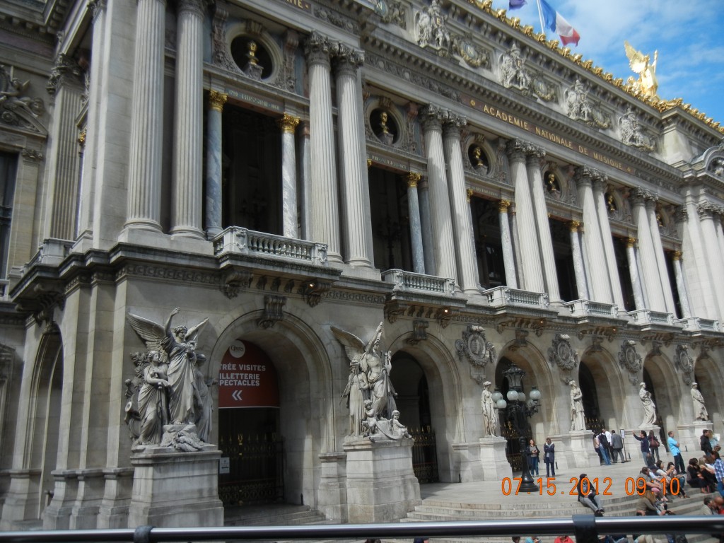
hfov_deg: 60.0
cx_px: 362
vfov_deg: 46.8
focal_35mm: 30
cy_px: 272
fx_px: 627
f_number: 7
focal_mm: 5.4
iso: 160
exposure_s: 1/366
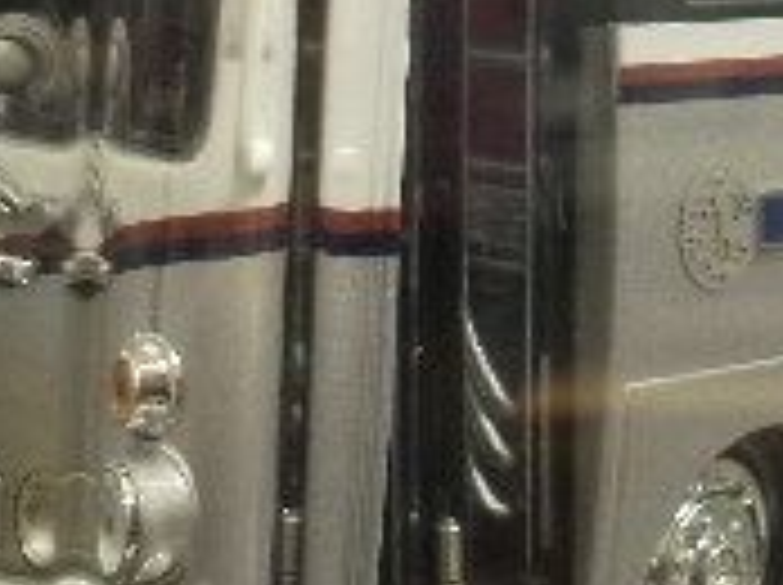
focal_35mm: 162
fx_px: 3659
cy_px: 86
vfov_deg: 9.1
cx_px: 621
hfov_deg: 12.2
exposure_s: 1/6
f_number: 4
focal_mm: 7.7
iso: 125
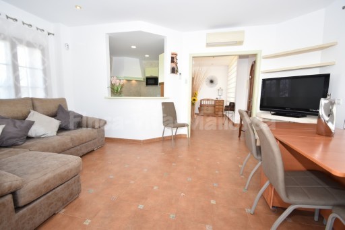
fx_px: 144
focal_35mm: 15
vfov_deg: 77.3
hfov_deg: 100.4
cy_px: 115
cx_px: 172
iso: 400
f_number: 5
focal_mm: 10
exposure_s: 1/100
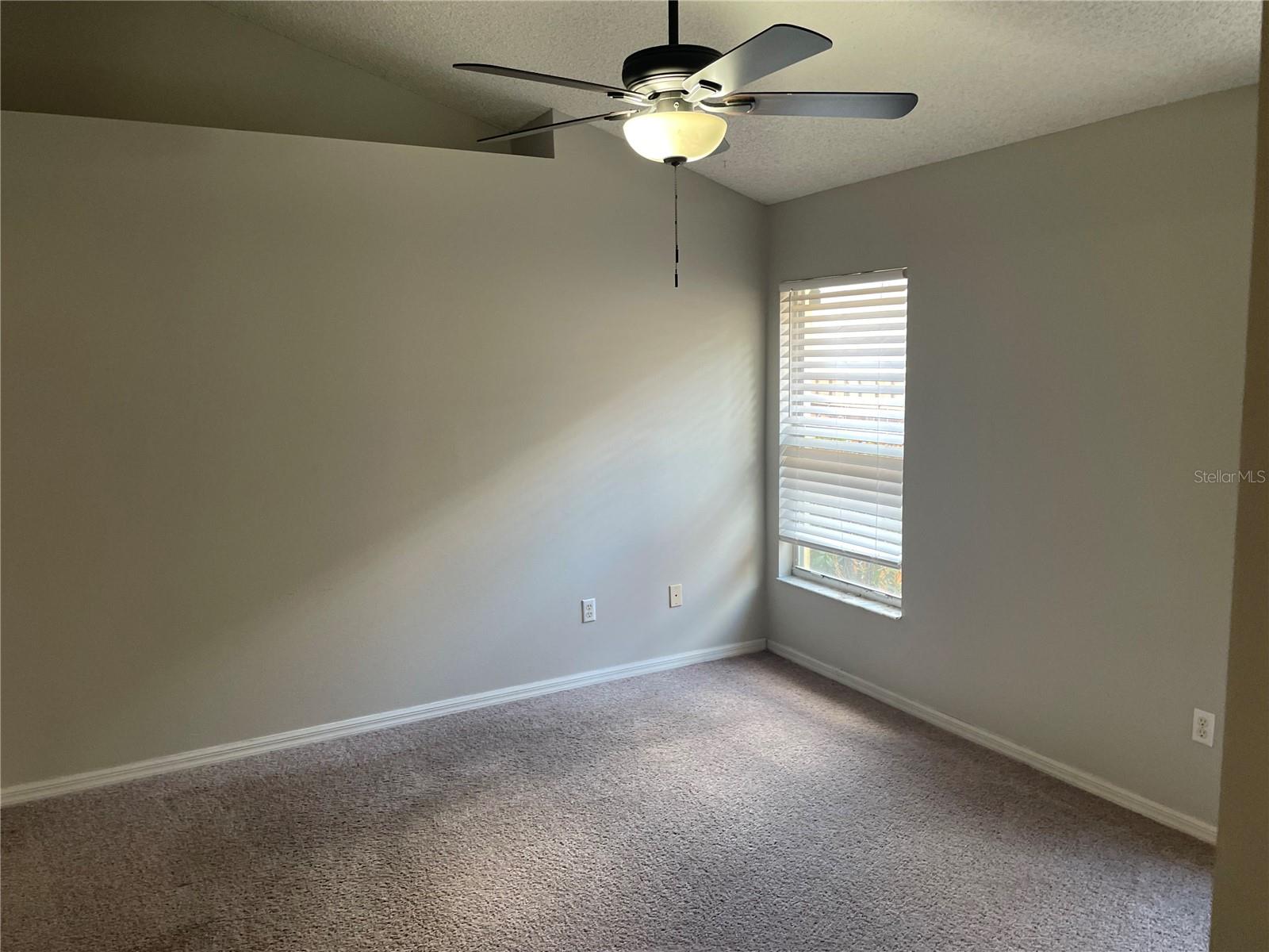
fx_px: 953
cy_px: 476
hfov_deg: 67.3
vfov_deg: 53.1
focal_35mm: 26
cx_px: 634
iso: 125
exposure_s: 1/60
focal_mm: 4.2
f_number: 1.6
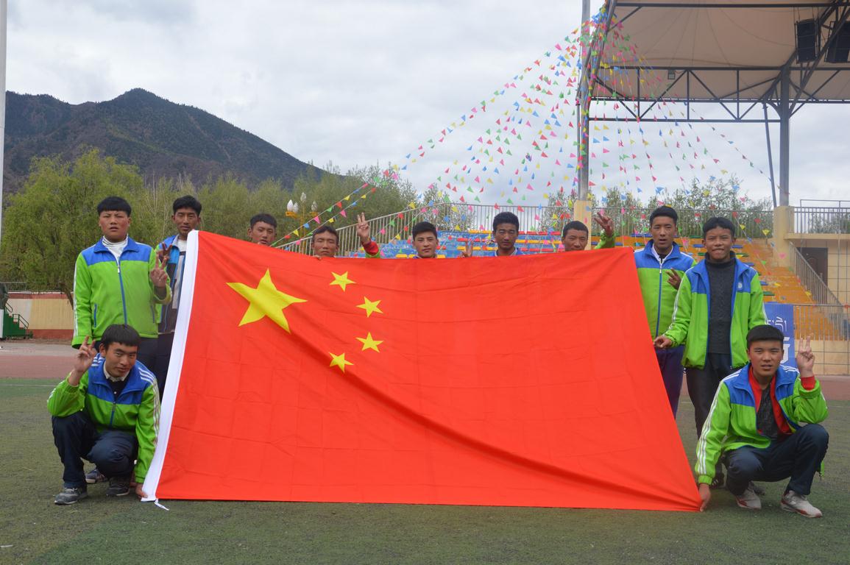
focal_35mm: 38
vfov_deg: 35.4
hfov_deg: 51.3
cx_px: 425
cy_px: 282
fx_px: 885
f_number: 8
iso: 100
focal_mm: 25
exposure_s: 1/250
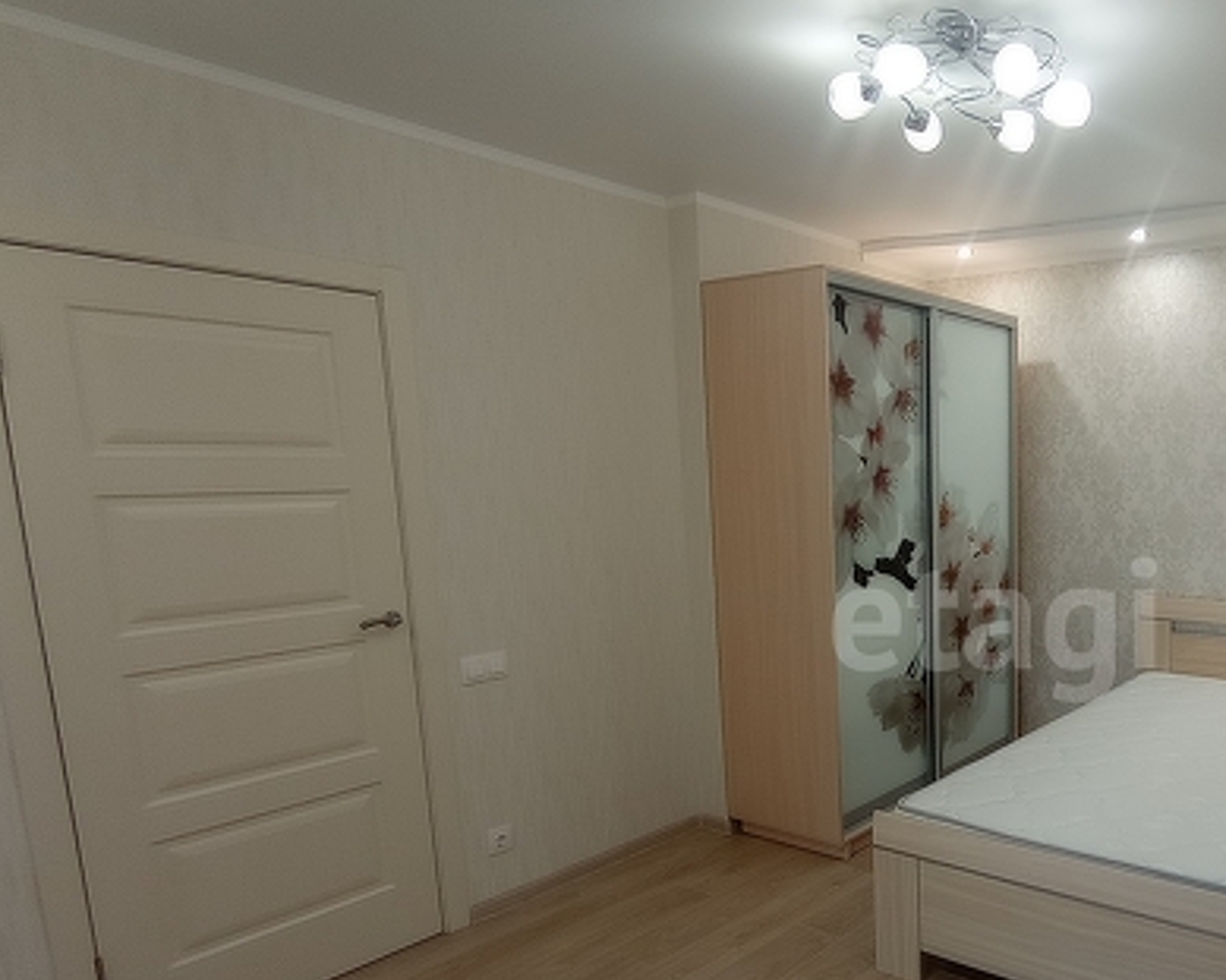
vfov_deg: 33.3
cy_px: 611
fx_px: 1632
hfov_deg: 39.4
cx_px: 996
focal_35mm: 45
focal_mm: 1.65
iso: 186
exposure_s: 1/50
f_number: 2.2
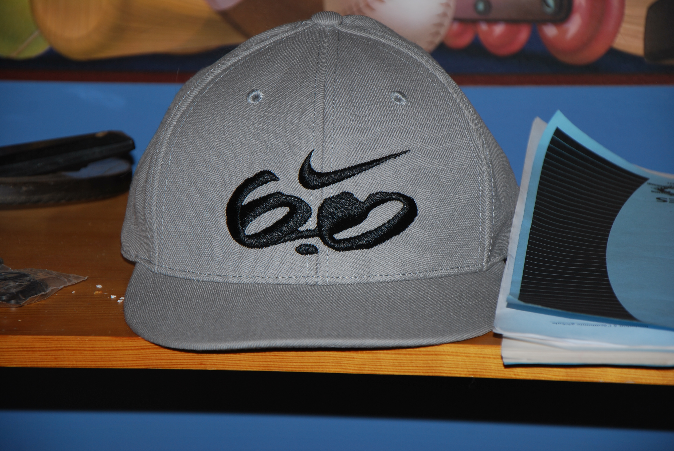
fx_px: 2952
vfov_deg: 8.7
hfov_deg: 13.0
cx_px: 337
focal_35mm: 158
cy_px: 226
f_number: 5.6
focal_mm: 105
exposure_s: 1/125
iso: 100
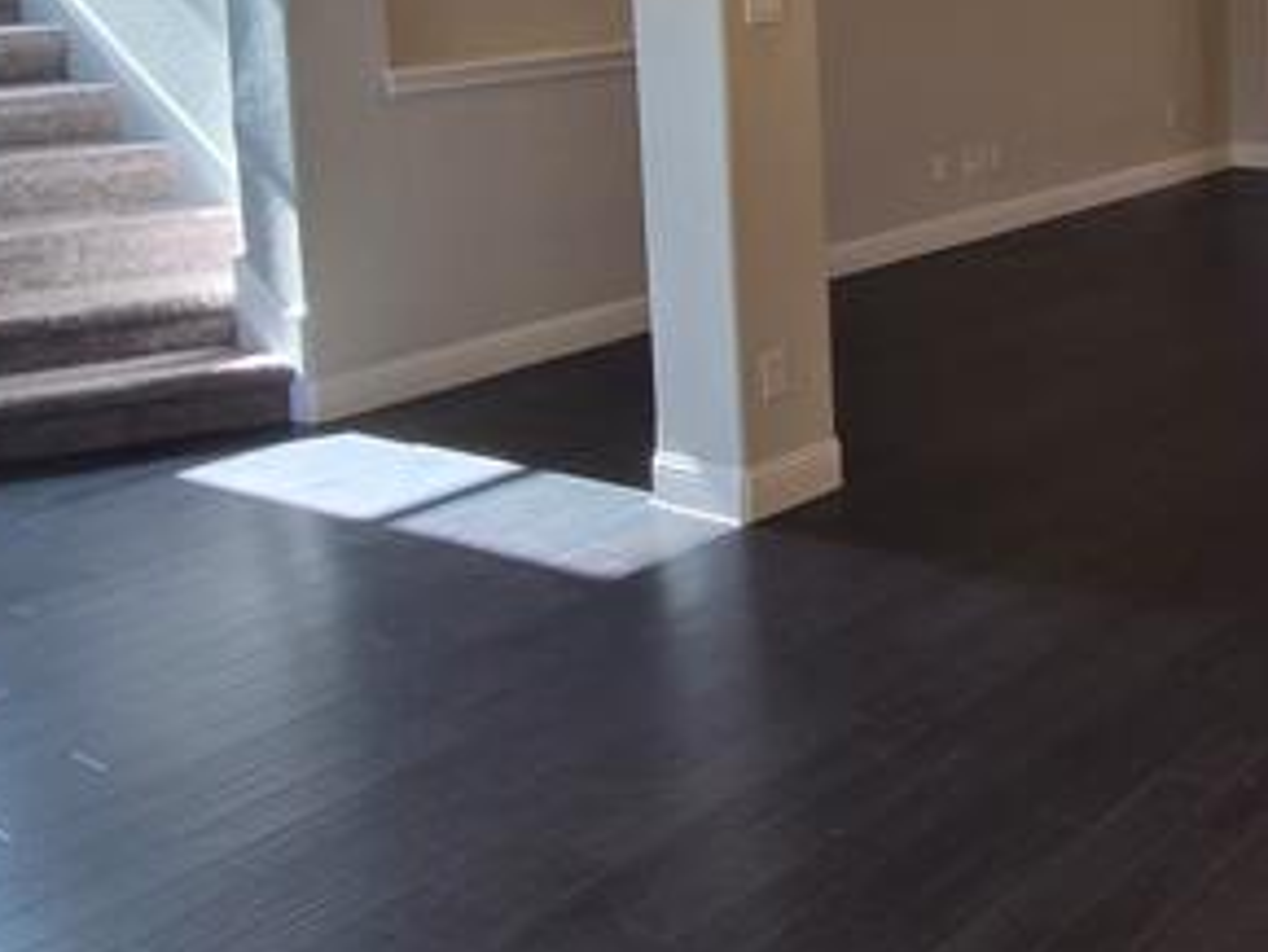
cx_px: 1343
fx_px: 1686
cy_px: 57
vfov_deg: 29.9
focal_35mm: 46
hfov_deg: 36.0
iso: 64
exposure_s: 1/60
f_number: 2.2
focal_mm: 1.7
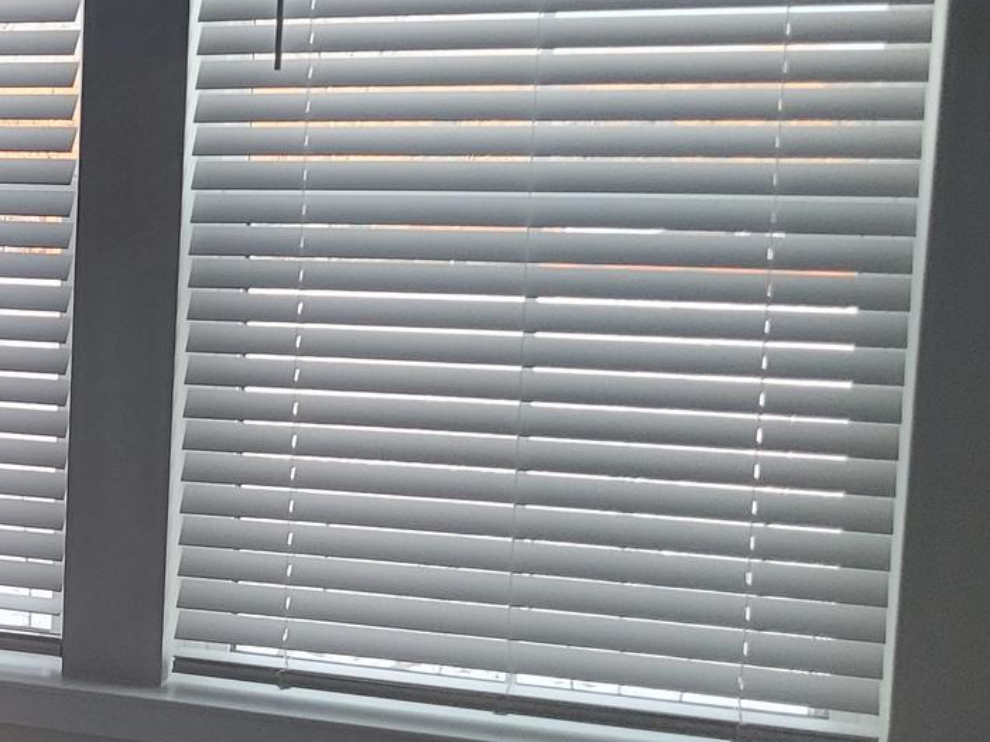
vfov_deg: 19.4
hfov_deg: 22.7
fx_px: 2172
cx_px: -321
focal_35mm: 76
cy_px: 351
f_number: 1.8
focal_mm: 5.4
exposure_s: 1/120
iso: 320
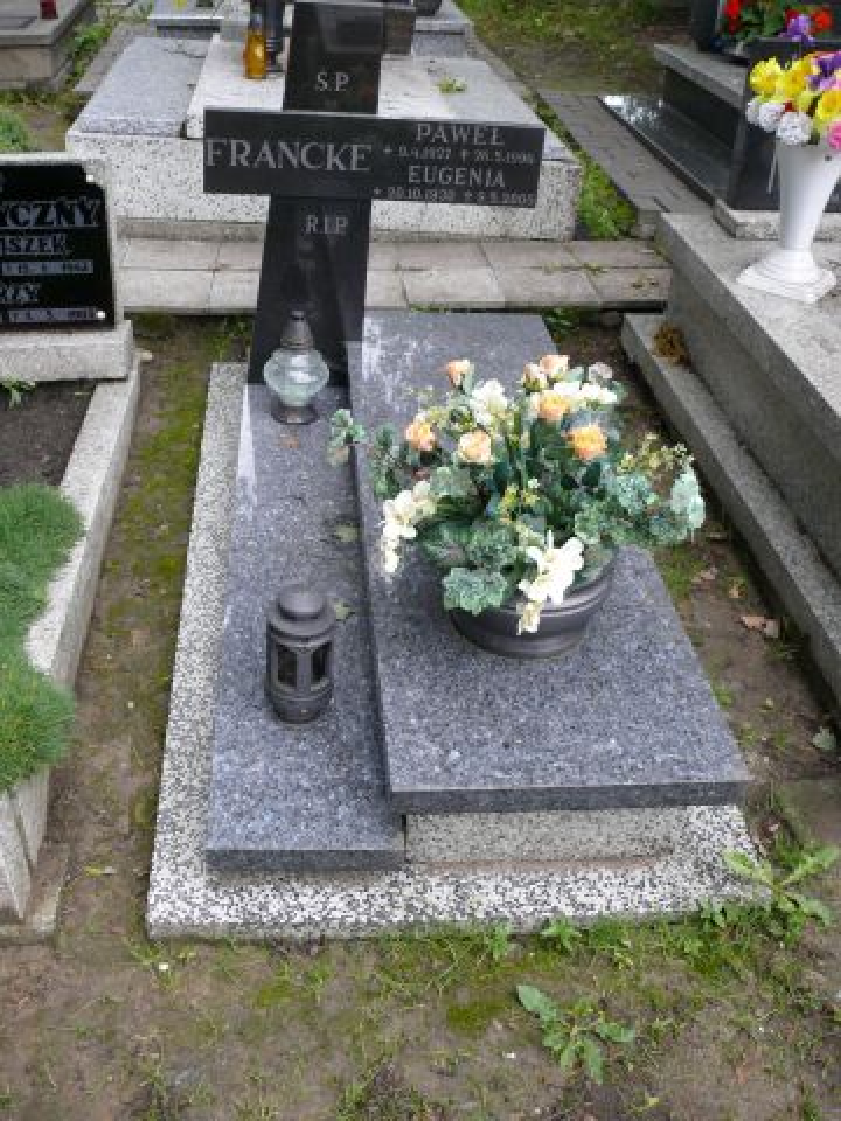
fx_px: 1134
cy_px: 560
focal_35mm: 35
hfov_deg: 40.7
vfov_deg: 52.6
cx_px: 420
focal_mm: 7.4
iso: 100
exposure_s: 1/100
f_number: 2.8
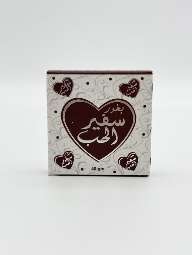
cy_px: 128
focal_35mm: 48
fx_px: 355
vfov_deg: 39.7
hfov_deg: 30.3
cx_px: 96
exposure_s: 1/664
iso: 64
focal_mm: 6.76
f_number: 1.78
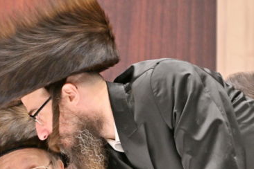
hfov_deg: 2.5
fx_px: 5919
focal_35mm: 839
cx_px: 38
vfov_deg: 1.6
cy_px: 159
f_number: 2.8
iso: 200
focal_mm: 200
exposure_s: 1/200
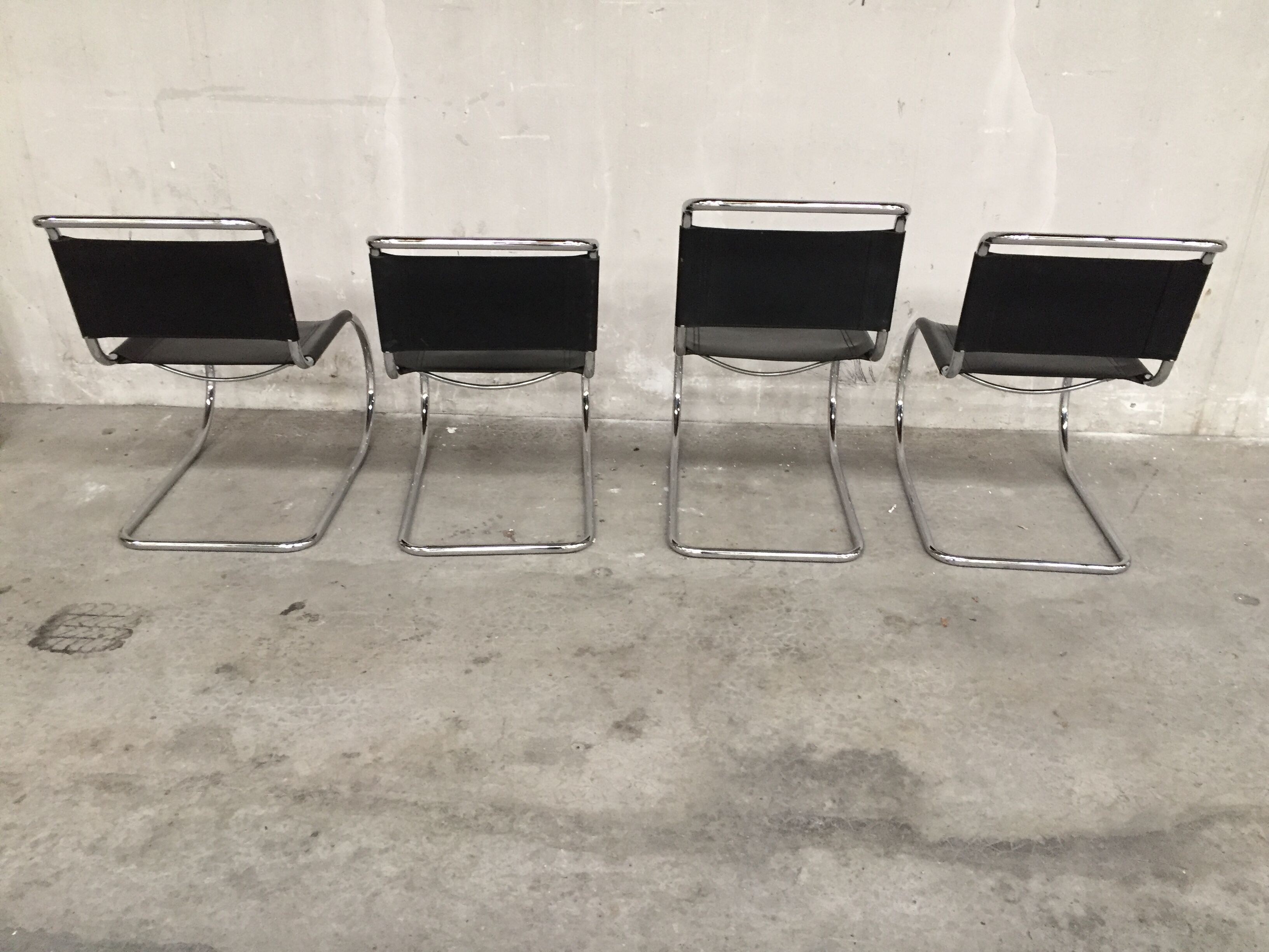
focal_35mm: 29
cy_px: 476
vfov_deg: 48.2
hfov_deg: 61.7
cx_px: 634
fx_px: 1063
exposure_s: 1/33
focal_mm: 4.15
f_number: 2.2
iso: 200
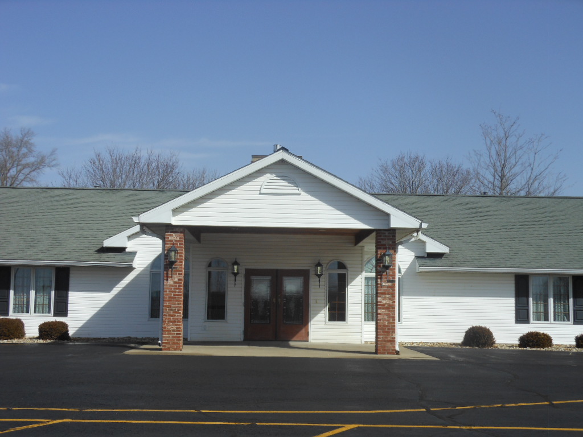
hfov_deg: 38.2
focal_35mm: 50
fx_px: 842
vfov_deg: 29.1
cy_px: 218
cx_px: 292
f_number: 4
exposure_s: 1/1250
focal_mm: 8.9
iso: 80
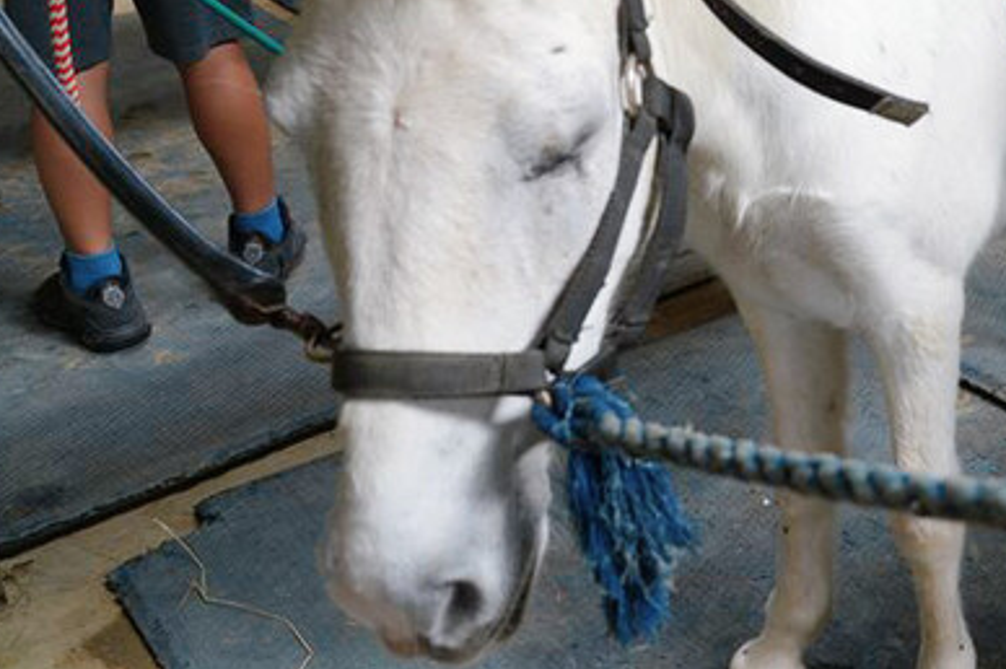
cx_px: 1084
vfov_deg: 23.3
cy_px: 106
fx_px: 1591
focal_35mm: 57
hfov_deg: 31.5
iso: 160
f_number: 5
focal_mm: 26
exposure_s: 1/50
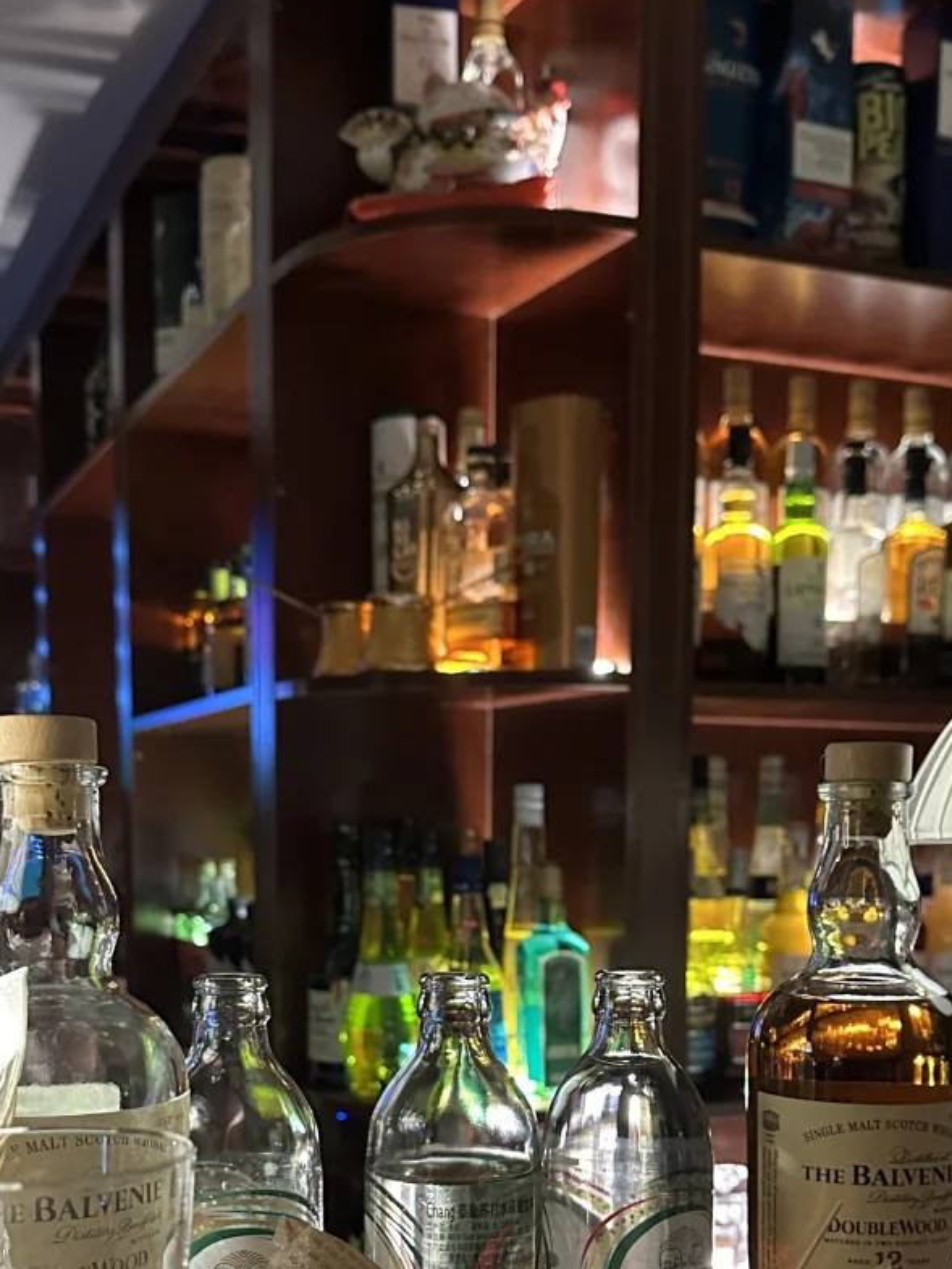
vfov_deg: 41.6
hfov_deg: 32.9
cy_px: 965
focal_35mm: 44
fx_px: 1613
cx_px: 498
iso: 800
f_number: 1.78
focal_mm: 6.86
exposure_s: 1/33
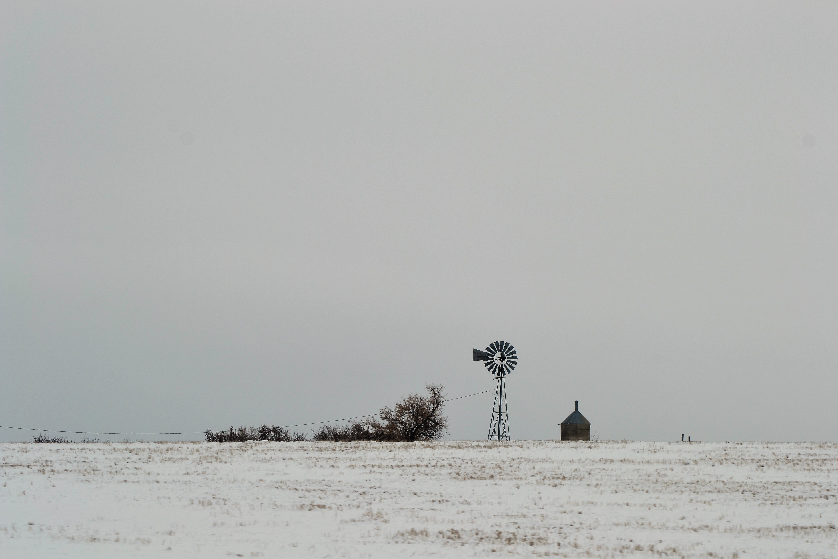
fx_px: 3491
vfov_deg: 9.1
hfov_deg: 13.7
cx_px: 419
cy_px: 280
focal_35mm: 150
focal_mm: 100
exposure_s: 1/320
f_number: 9
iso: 100
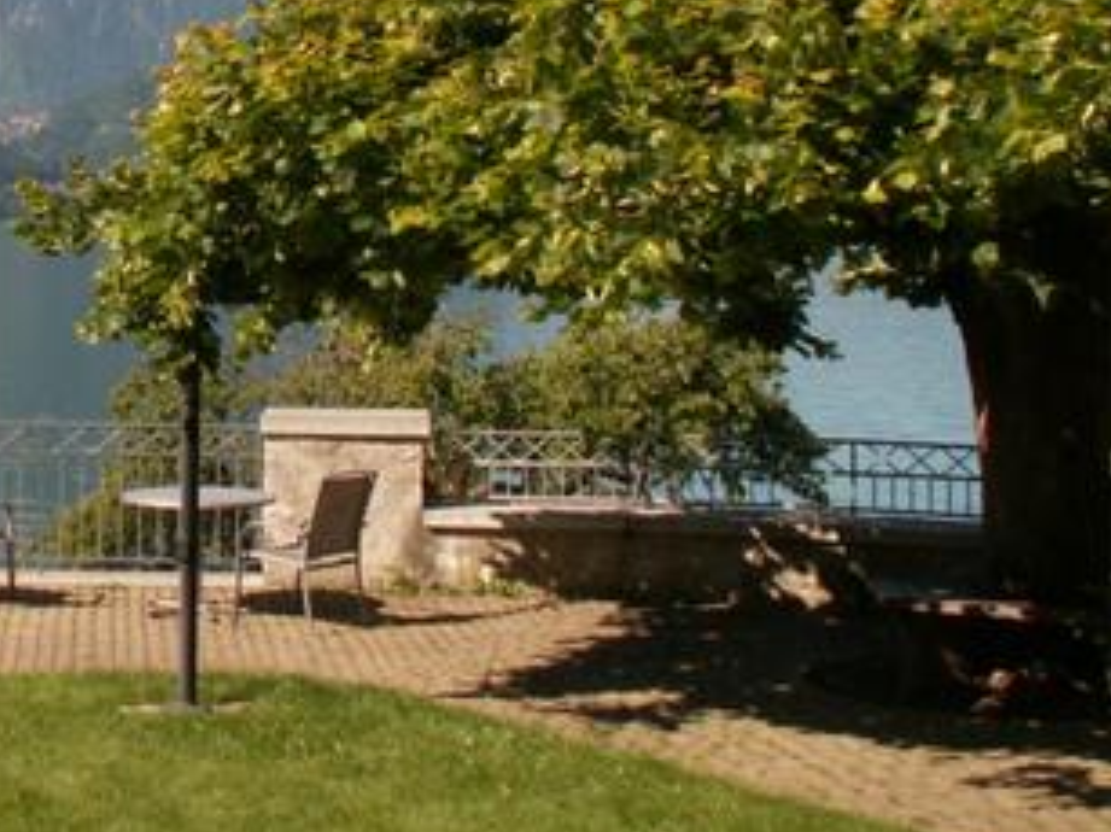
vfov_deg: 19.7
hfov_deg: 25.4
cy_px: 65
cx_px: 14
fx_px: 2342
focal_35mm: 73
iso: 50
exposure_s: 1/200
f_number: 6.3
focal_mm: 5.86
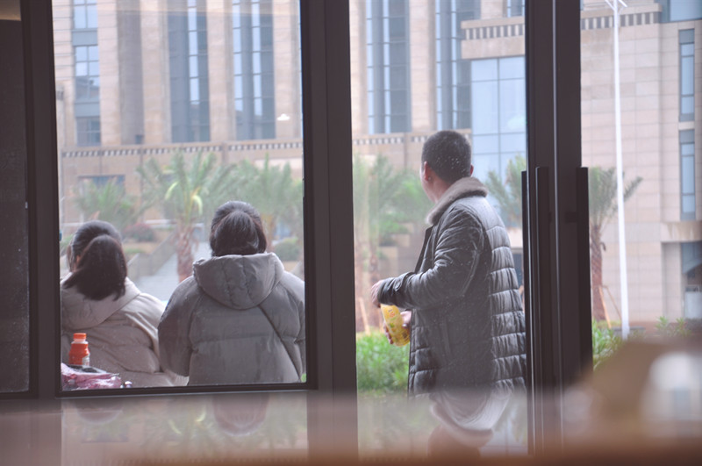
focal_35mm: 138
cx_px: 351
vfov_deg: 9.9
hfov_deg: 14.9
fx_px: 2687
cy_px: 233
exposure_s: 1/10
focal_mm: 92
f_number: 5.6
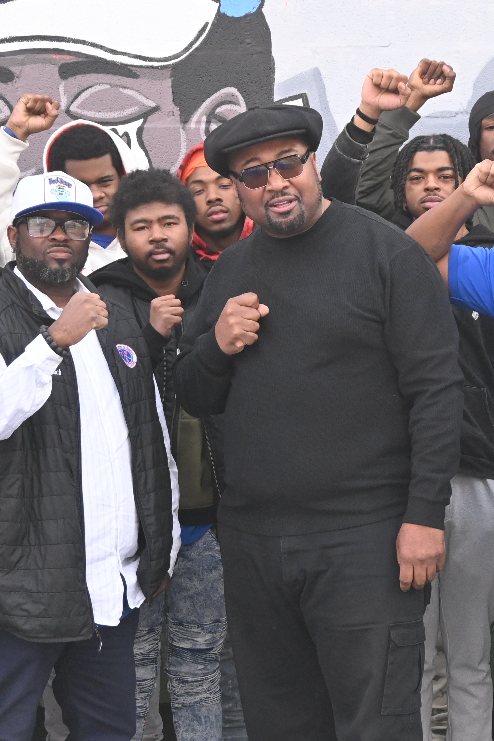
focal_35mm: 95
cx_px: 392
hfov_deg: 14.3
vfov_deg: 21.4
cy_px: 431
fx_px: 1954
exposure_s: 1/1250
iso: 1600
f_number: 5
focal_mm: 33
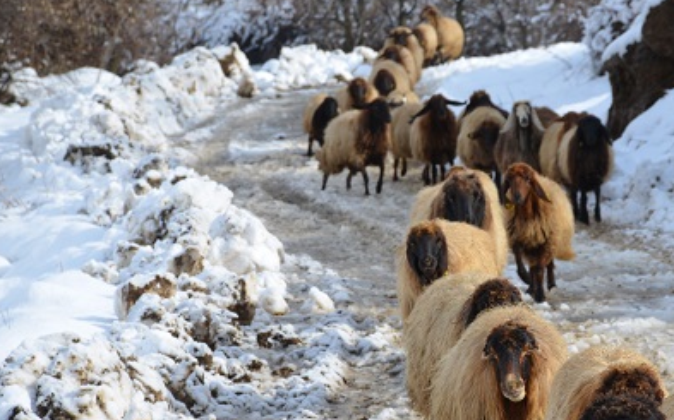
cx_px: 478
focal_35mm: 245
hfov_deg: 8.6
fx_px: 4493
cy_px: 275
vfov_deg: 5.4
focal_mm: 105
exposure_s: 1/250
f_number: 8
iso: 100
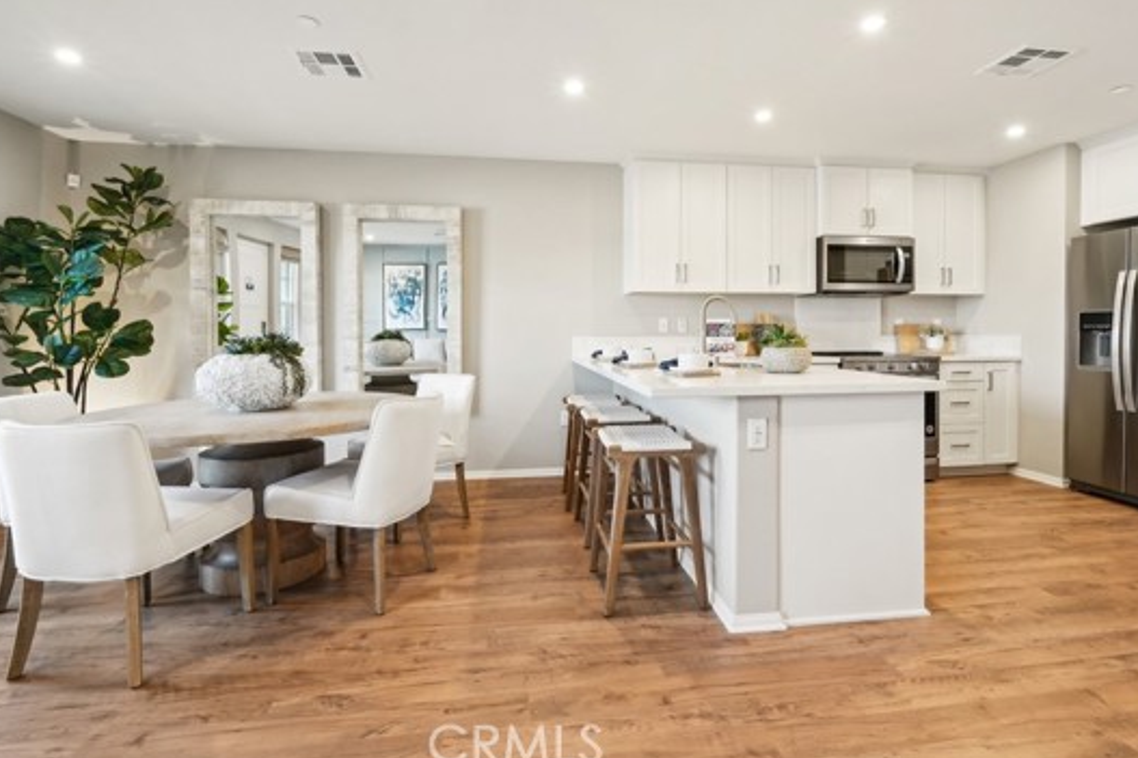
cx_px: 607
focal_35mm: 17
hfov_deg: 93.2
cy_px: 315
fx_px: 537
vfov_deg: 69.9
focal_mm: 14
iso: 400
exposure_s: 1/10
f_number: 9
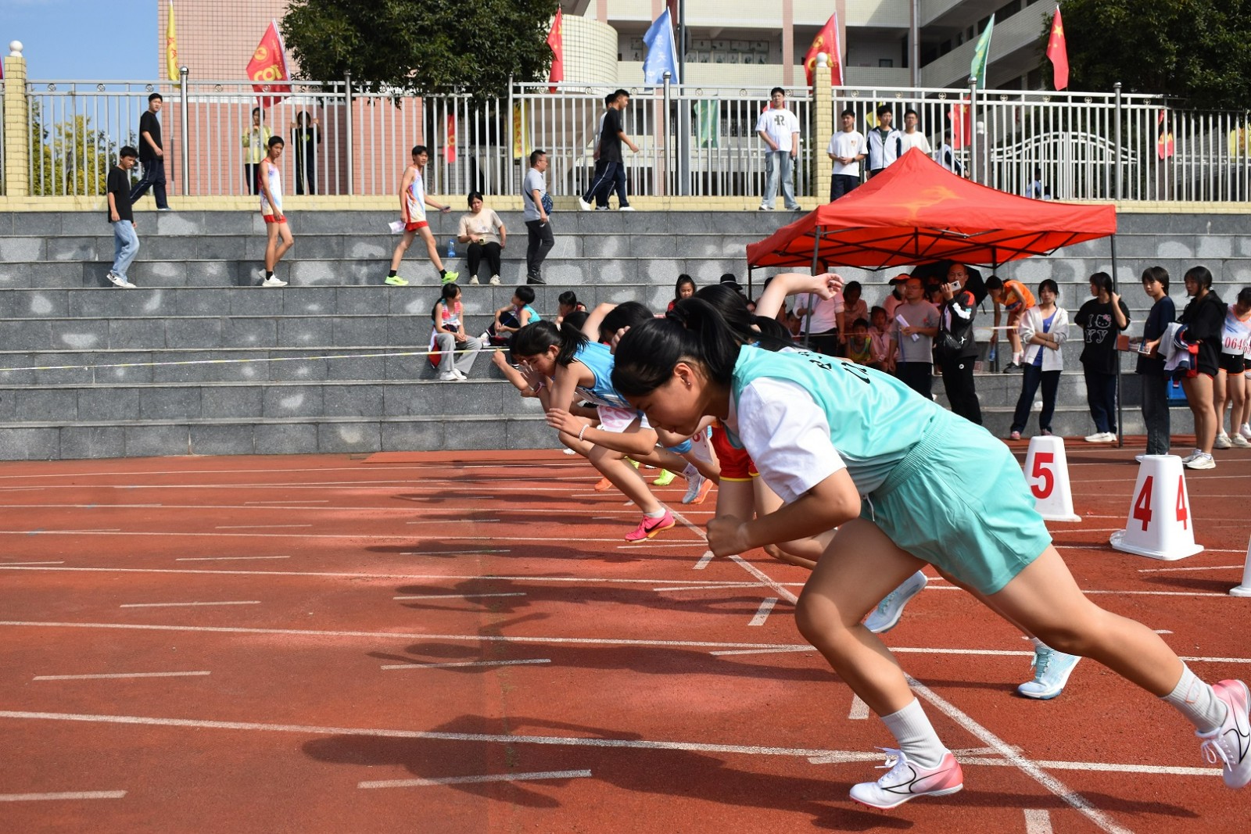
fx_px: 1355
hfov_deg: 49.5
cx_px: 626
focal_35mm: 39
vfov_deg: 34.2
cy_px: 417
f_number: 7.1
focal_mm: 26
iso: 400
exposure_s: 1/1600
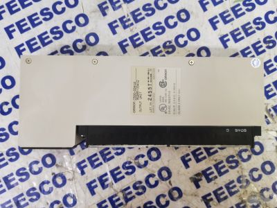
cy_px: 104
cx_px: 138
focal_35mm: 26
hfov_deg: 67.3
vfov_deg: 53.1
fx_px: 208
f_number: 1.8
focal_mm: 5.58
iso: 1000
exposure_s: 1/24
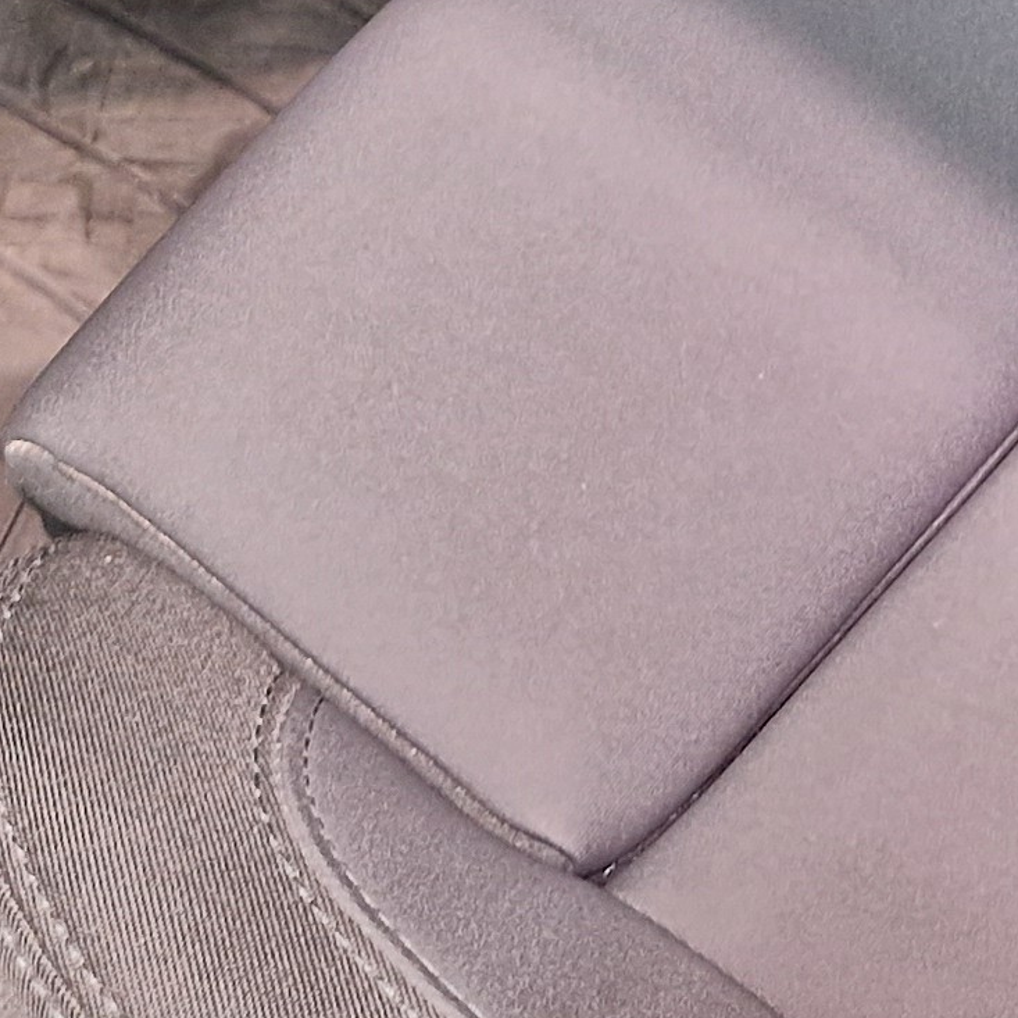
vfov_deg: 13.5
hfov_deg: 15.0
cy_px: -1019
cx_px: 1311
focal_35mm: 111
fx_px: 3693
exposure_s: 1/40
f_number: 1.8
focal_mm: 5.4
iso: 250
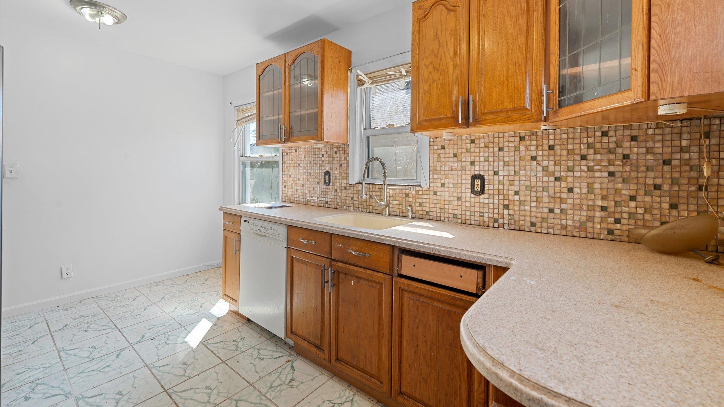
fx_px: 288
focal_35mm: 15
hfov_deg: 103.0
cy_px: 177
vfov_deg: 70.2
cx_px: 370
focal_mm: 14
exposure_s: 1/10
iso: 500
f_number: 9
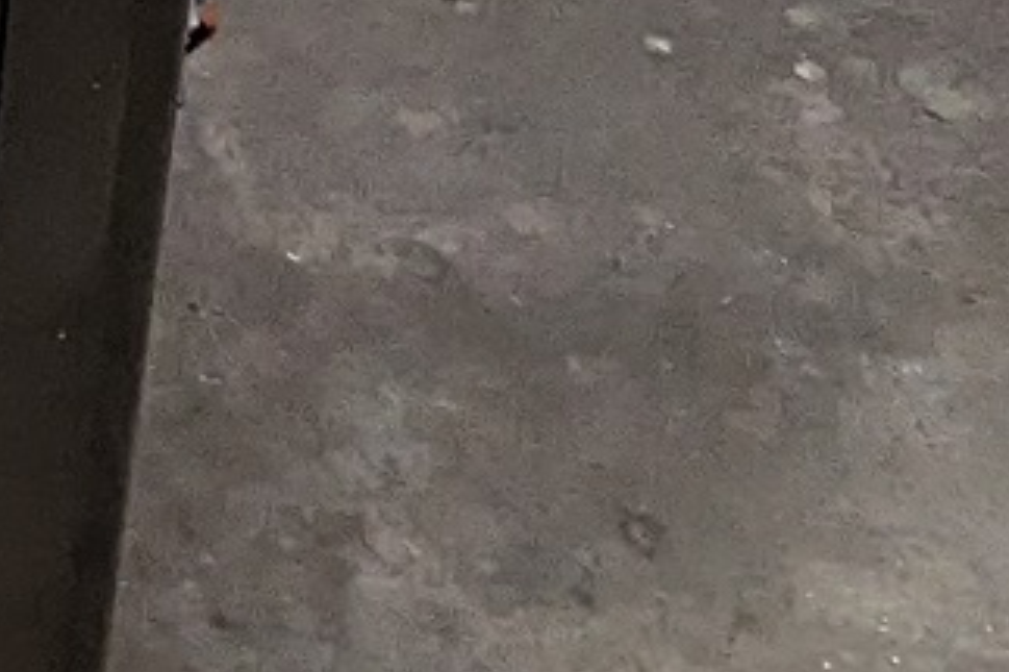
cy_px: -1575
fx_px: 5546
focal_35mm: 198
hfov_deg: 9.6
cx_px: -1118
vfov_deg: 6.2
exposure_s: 1/314
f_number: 1.85
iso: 885
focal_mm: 6.81
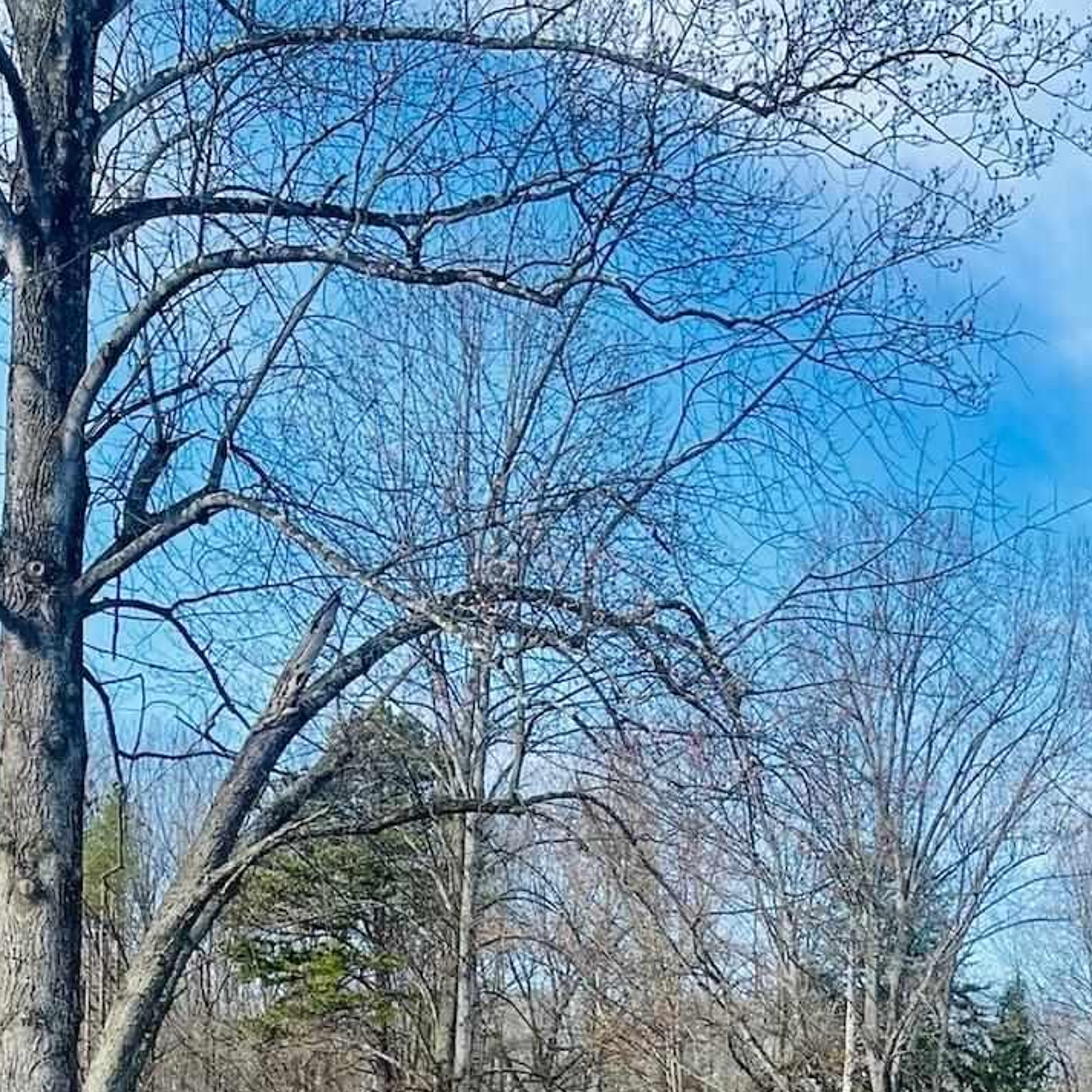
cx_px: 1120
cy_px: 1516
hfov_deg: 24.8
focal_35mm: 66
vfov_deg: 22.6
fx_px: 2356
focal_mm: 5.1
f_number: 1.6
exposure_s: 1/1420
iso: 50
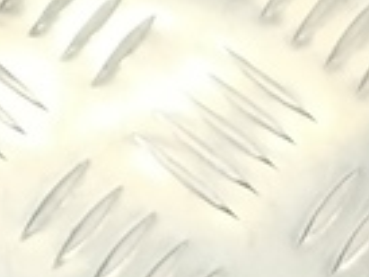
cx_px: -905
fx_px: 1835
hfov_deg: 8.5
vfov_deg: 7.8
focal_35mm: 172
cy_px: -457
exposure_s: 1/50
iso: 174
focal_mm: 4.11
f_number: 1.6
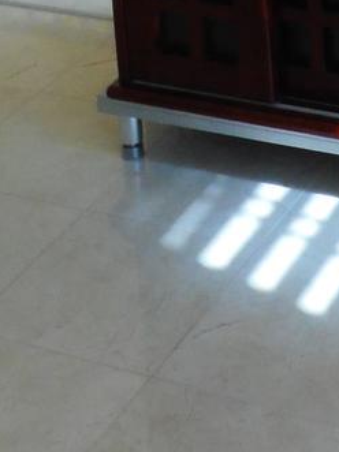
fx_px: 1516
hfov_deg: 12.7
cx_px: 283
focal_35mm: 116
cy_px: -552
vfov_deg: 13.5
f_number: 3.7
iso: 180
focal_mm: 4.5
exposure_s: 1/30
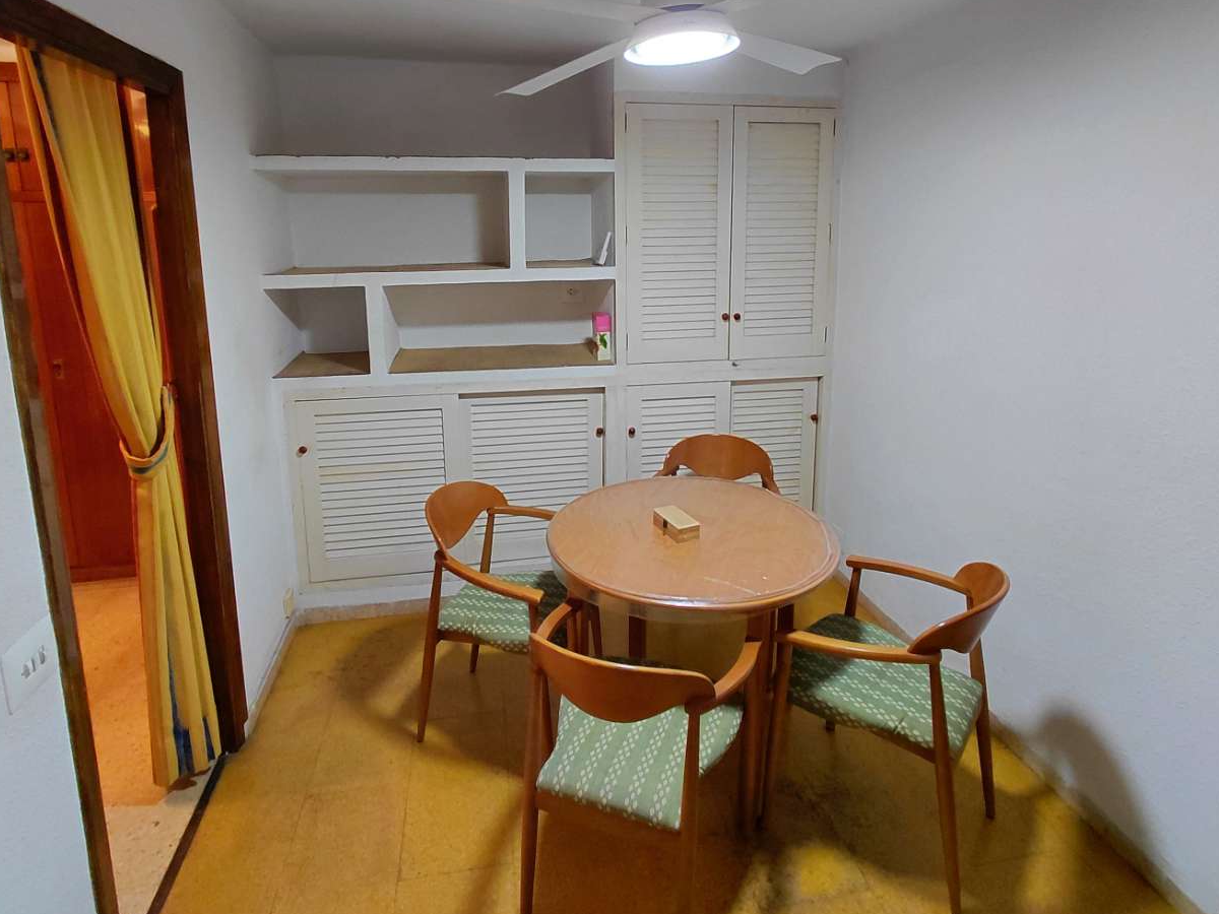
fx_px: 704
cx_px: 604
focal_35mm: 20
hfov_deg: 81.7
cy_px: 347
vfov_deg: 65.1
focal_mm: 1.64
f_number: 2.2
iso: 160
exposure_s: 1/50
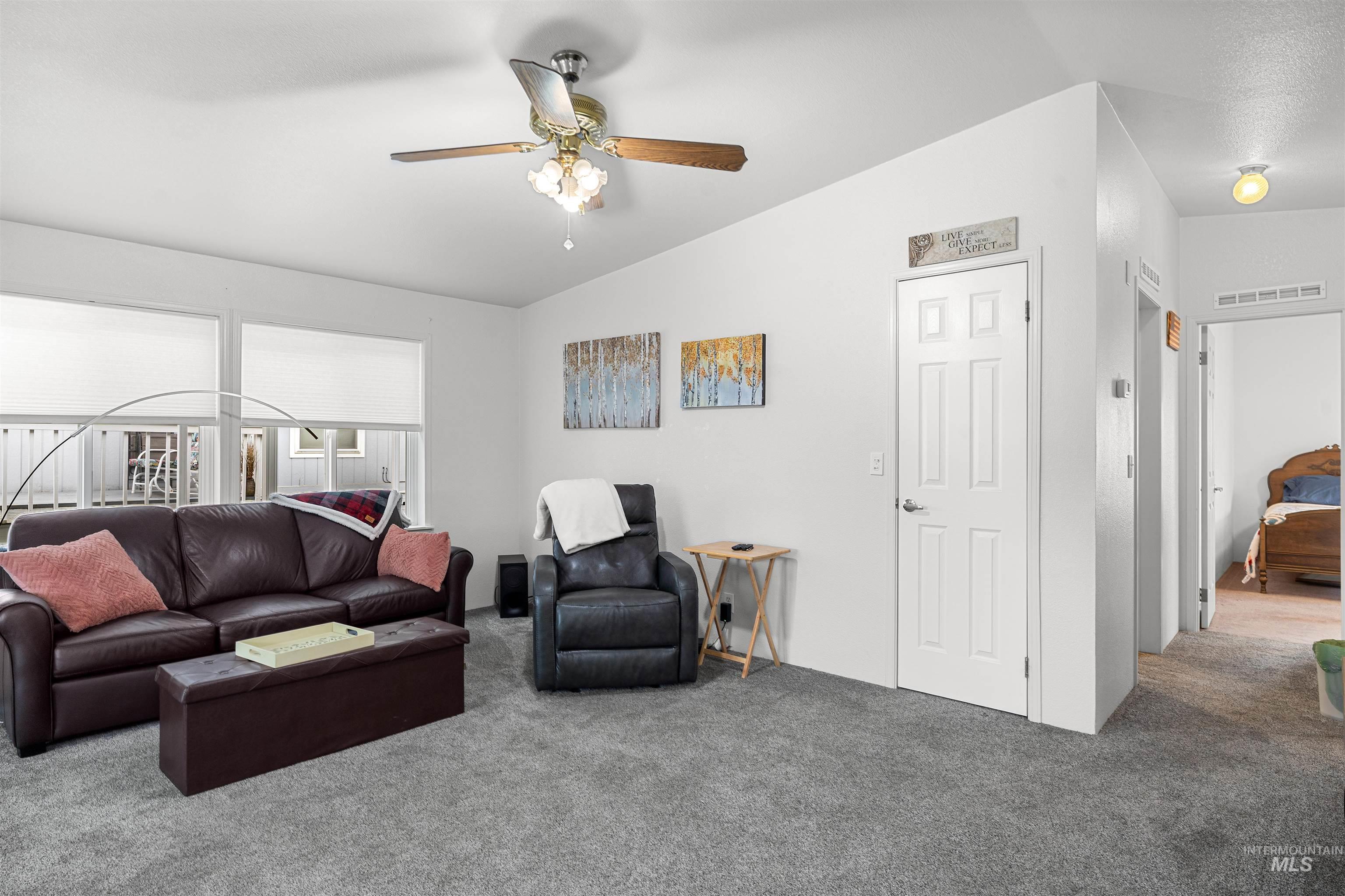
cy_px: 448
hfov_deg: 84.0
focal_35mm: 20
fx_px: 747
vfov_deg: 61.9
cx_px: 672
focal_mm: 20
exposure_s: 1/1.25
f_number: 8
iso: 200
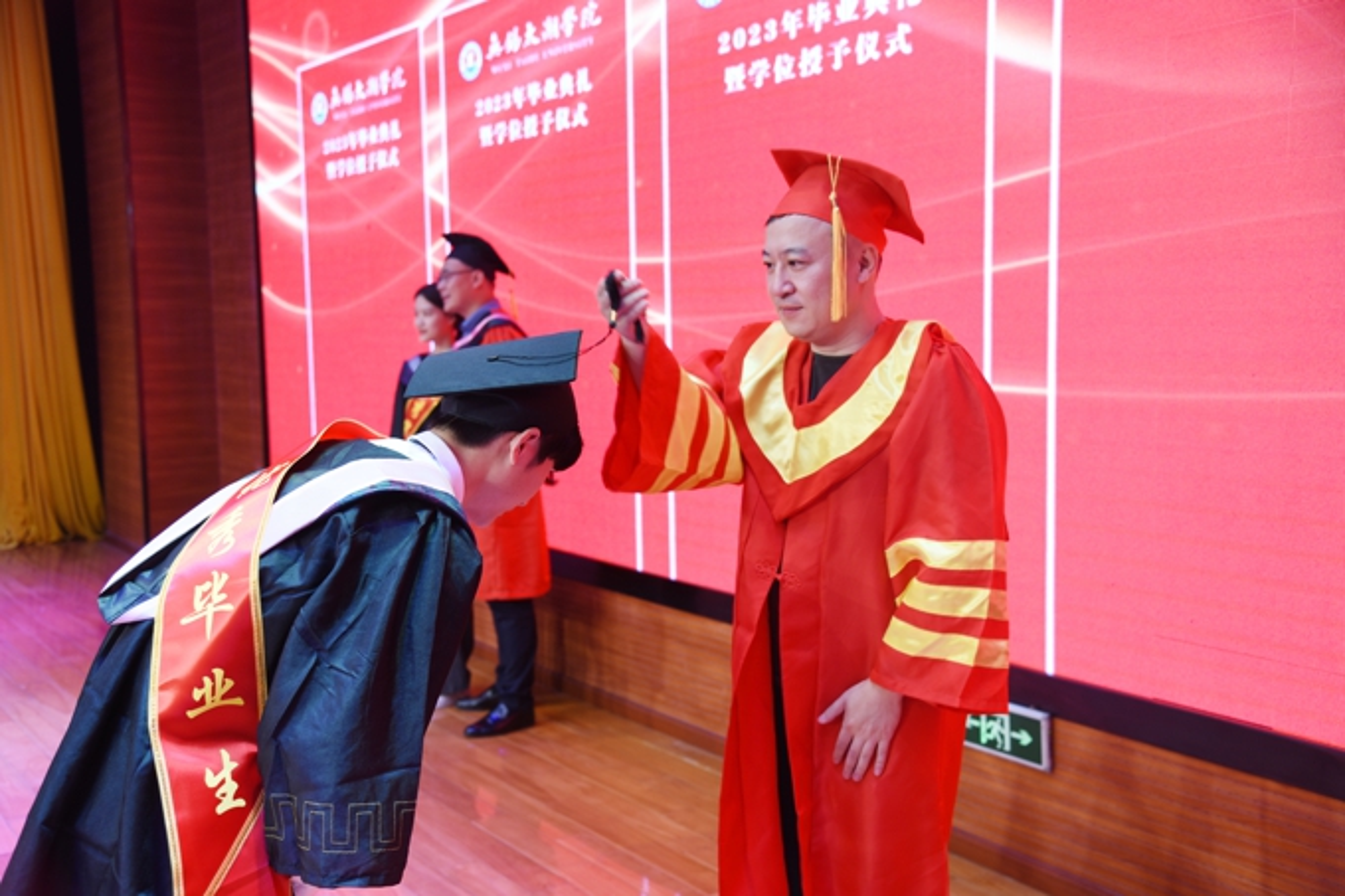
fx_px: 1419
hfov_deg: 50.7
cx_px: 672
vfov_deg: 35.0
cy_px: 448
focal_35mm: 38
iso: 280
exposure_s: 1/40
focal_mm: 38
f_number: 4
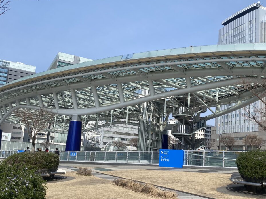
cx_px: 156
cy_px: 116
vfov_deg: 39.5
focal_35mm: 36
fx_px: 277
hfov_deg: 51.1
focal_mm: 4.25
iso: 32
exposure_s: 1/3125
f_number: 1.8
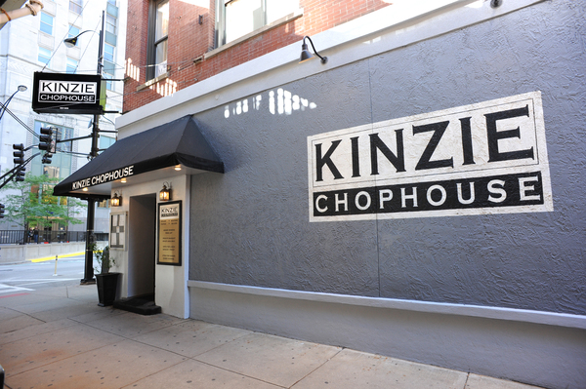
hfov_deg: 84.0
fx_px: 325
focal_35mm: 20
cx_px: 293
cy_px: 194
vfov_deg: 61.8
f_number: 5.6
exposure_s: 1/200
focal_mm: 20
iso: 800
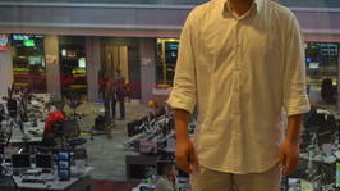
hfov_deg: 23.5
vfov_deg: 13.5
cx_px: 281
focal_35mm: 89
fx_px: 802
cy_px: 144
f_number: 4.2
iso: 800
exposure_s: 1/80
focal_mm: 26
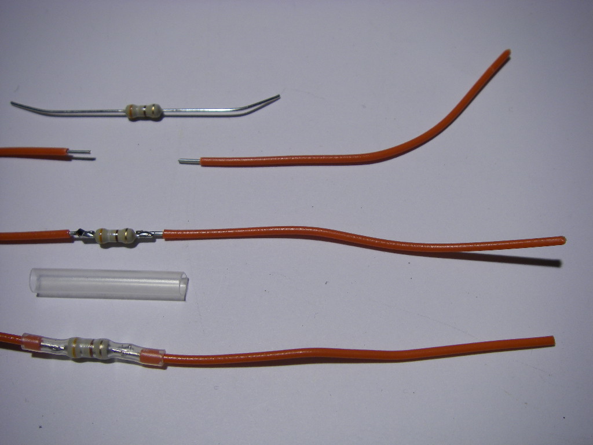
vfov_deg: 37.7
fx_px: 651
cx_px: 296
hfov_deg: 49.0
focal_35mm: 38
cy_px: 222
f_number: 3.3
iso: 64
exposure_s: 1/125
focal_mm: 6.3
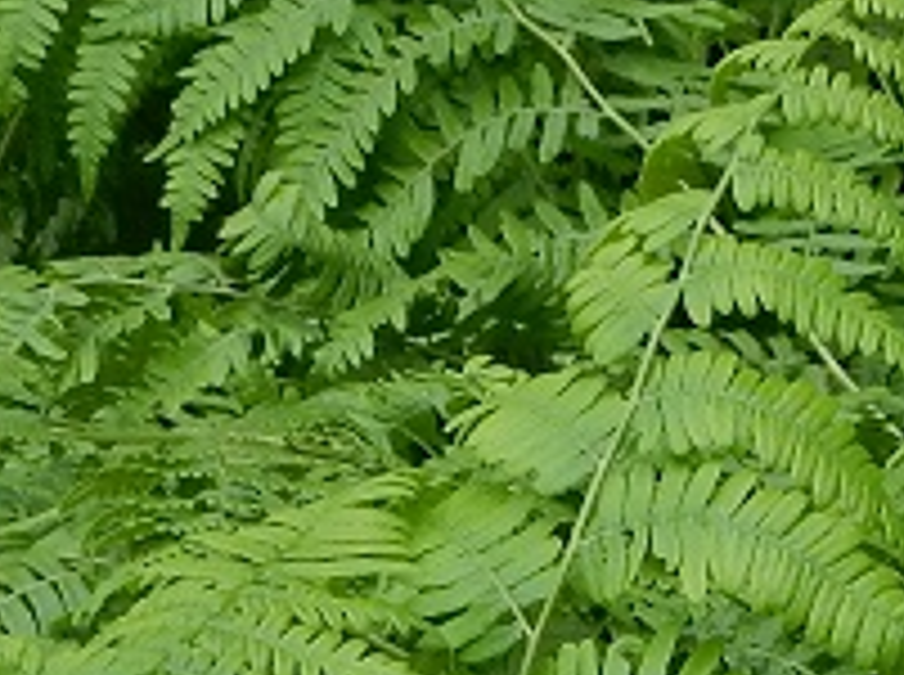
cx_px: 868
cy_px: 1012
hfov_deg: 6.8
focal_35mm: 293
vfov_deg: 5.0
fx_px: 7638
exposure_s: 1/60
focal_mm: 9
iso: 125
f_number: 4.5
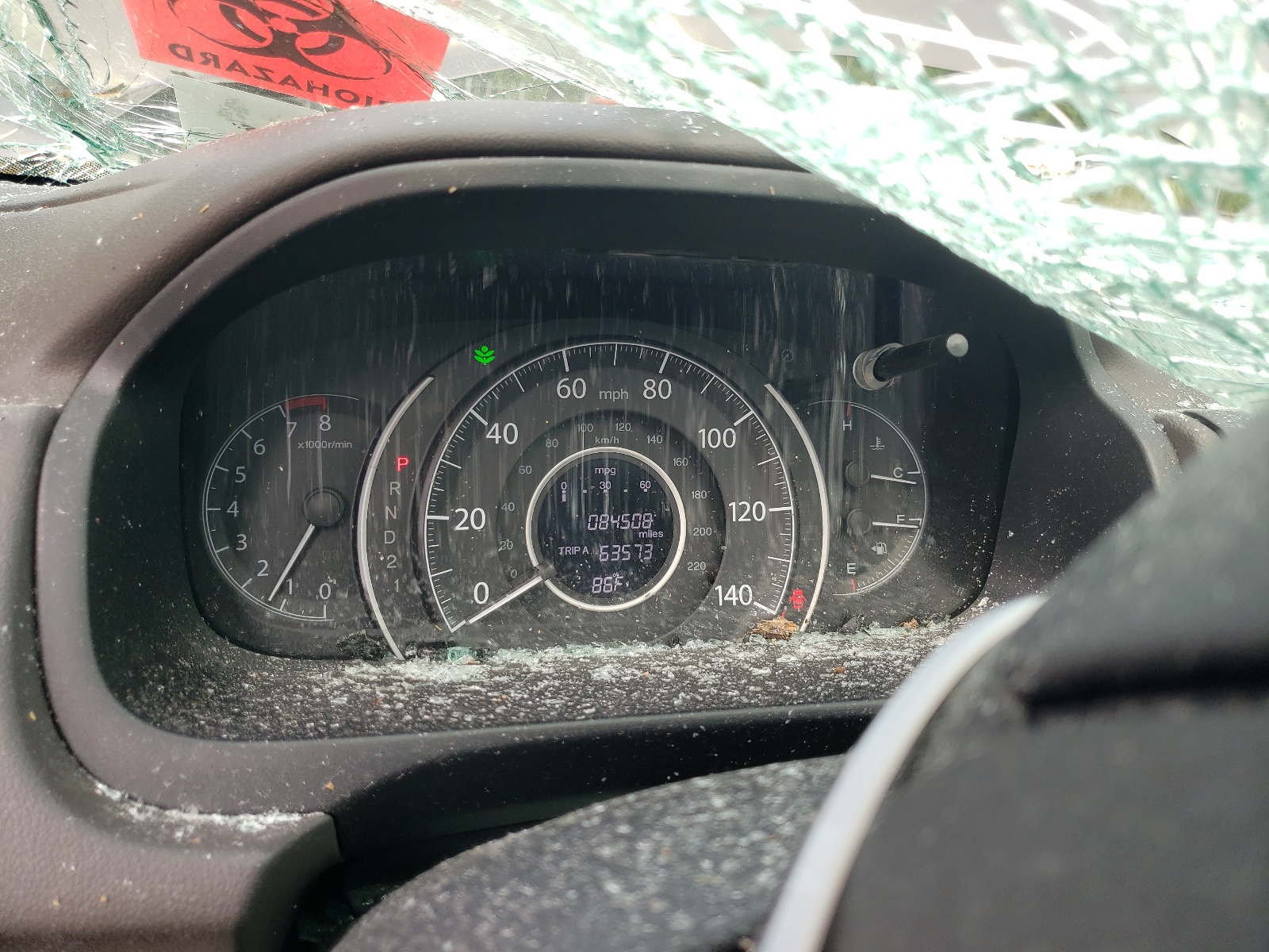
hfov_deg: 67.3
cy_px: 476
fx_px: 953
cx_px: 634
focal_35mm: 26
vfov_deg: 53.1
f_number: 1.5
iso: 50
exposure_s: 1/217
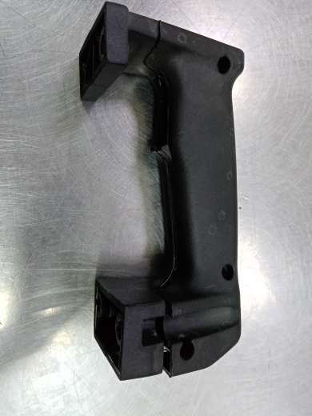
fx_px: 312
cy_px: 208
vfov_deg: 67.3
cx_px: 156
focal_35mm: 26
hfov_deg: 53.1
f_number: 1.8
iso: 276
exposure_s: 1/33.3
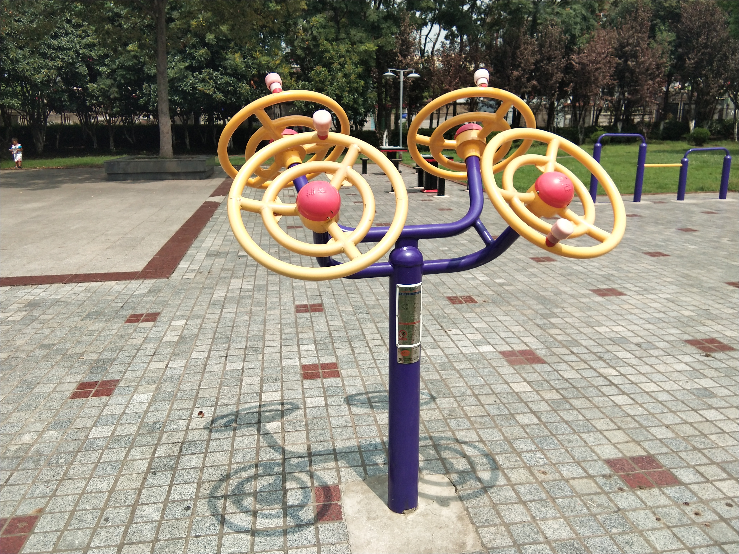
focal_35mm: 31
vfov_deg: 45.4
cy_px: 277
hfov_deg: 58.4
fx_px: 662
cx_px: 370
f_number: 2.2
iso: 50
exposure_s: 1/945
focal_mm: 3.69
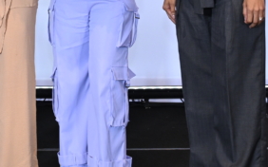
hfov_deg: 16.2
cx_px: -17
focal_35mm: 126
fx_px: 920
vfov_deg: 10.2
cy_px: -50
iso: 1250
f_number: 4
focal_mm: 34
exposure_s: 1/200
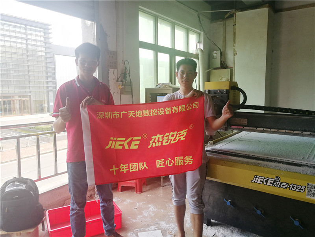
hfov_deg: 65.3
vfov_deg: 51.4
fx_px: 246
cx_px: 158
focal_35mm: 27
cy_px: 118
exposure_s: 1/50
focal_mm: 3.84
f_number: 2.2
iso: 64
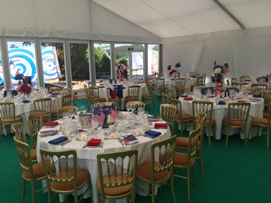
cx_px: 136
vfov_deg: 48.2
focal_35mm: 29
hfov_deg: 61.7
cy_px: 102
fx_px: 227
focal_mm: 4.15
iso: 32
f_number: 2.2
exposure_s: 1/540
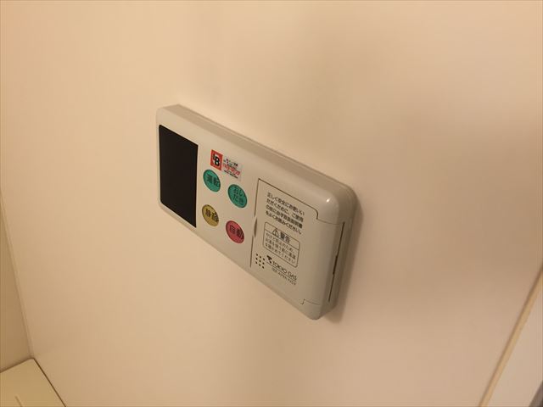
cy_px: 204
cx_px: 272
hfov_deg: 61.7
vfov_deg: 48.2
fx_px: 455
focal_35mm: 29
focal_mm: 4.15
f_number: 2.2
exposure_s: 1/33
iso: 100
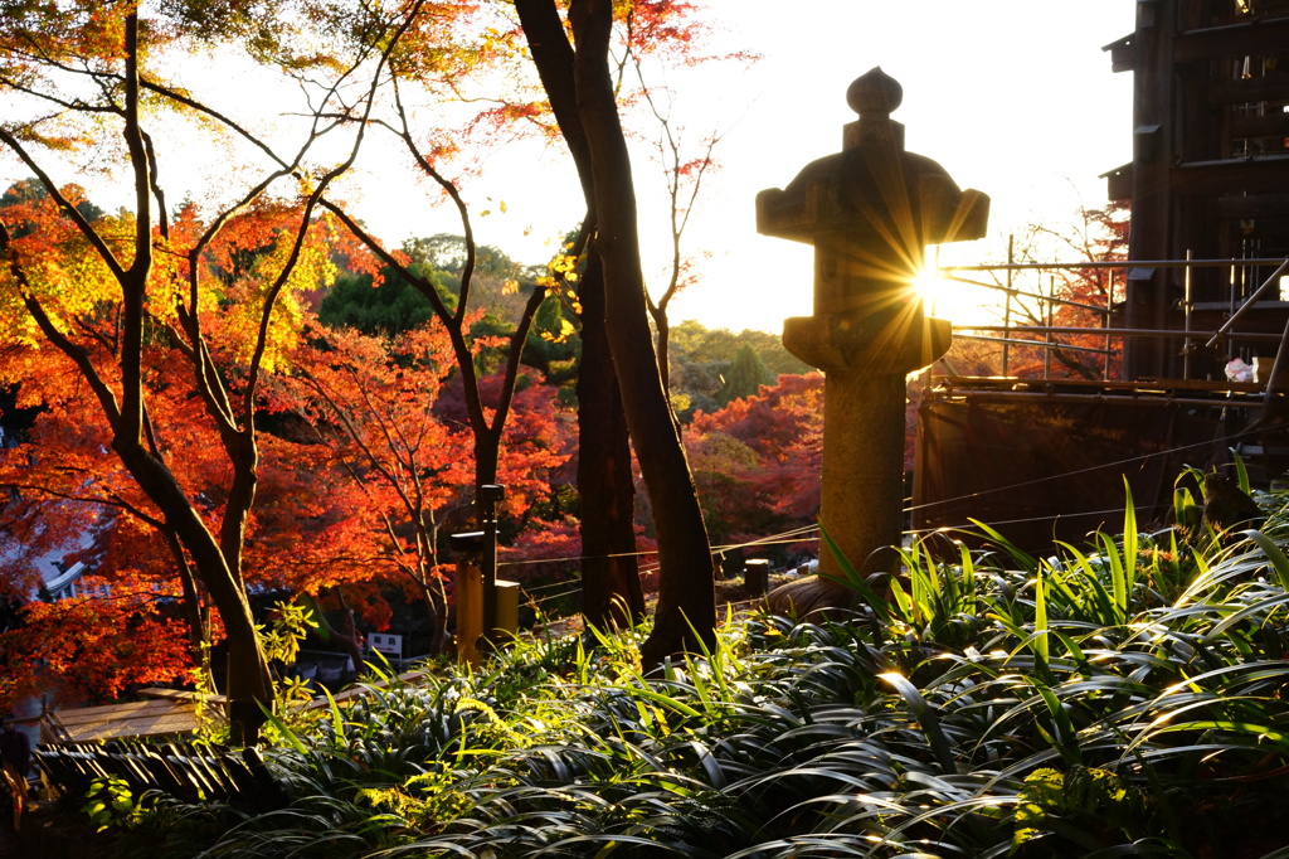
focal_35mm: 35
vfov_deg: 37.8
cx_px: 644
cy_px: 430
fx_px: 1253
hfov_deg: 54.4
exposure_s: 1/50
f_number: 11
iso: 800
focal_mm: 35
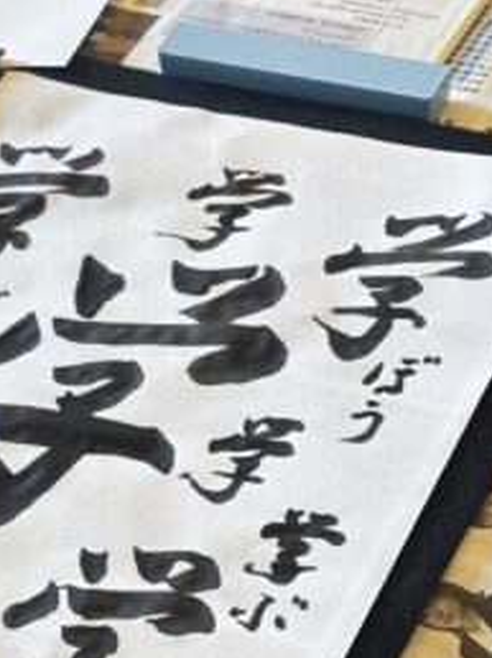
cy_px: 497
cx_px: 97
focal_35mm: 86
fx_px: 1632
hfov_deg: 17.0
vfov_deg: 22.6
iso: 80
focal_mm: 5.96
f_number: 1.6
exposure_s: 1/50
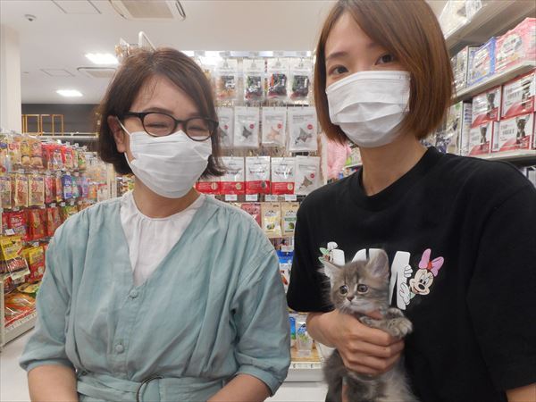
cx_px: 268
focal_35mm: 25
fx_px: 387
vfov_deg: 54.9
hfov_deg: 69.4
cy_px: 201
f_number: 3.7
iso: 220
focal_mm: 4.5
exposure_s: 1/30
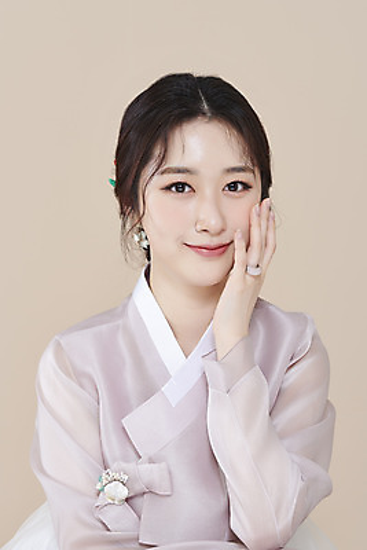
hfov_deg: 13.1
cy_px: 275
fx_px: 1604
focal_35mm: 105
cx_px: 184
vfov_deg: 19.4
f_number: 11
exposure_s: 1/125
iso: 64
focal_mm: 105
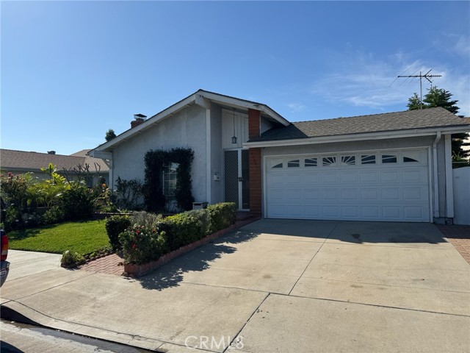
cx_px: 235
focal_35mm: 24
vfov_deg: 56.8
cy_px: 176
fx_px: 326
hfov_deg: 71.6
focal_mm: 6.76
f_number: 1.78
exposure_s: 1/6410
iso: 80
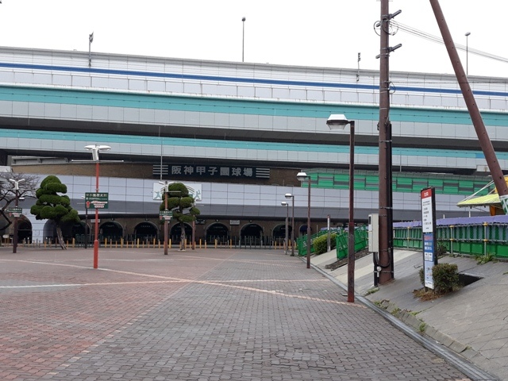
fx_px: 396
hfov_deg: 65.3
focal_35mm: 27
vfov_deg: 51.4
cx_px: 254
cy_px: 190
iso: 40
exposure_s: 1/256
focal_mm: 3.71
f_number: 1.7
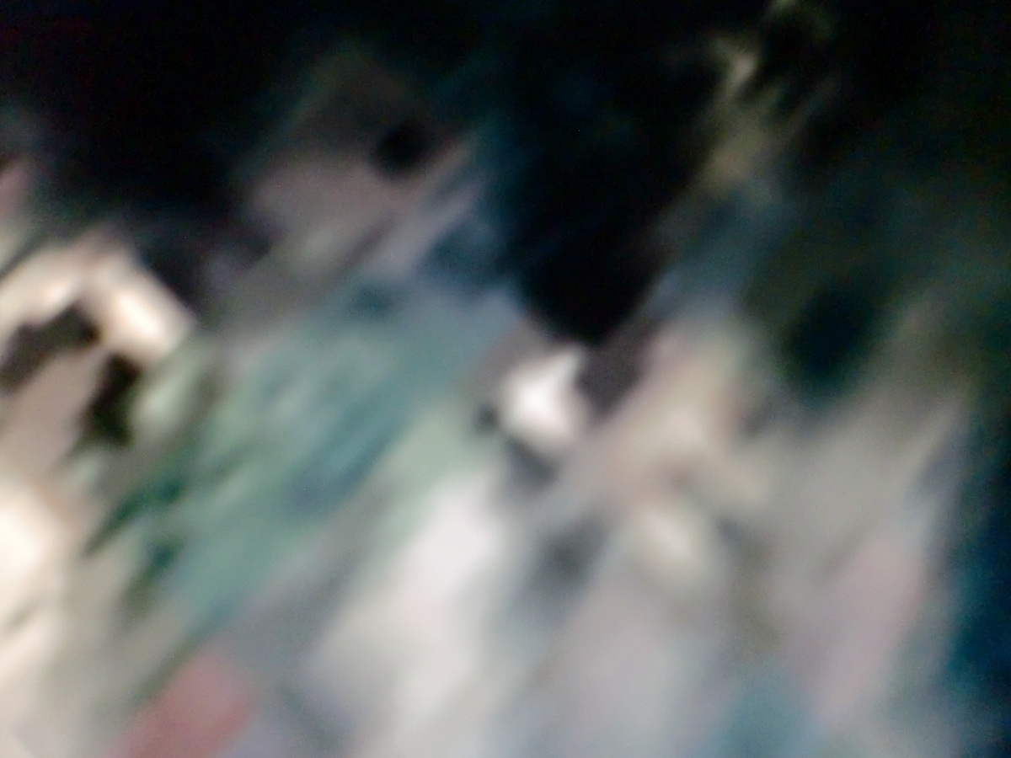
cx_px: 506
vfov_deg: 40.7
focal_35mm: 35
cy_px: 379
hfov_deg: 52.6
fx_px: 1022
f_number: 3.1
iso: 640
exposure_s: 1/60
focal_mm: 6.3
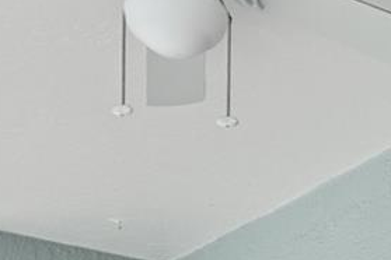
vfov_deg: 10.4
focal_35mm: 109
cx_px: 506
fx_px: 1184
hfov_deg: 17.6
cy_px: 674
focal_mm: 19
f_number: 3.2
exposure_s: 1/640
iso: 250
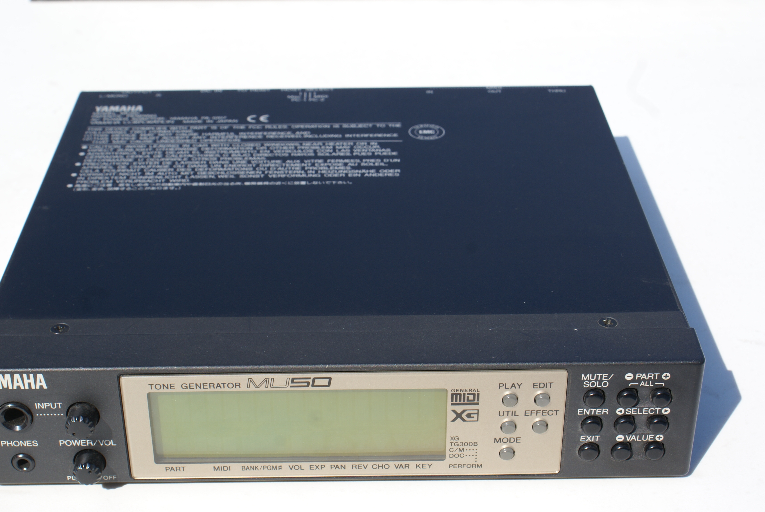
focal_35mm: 60
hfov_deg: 33.6
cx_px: 349
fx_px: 1267
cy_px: 289
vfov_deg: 22.8
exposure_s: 1/125
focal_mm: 35
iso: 100
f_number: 13
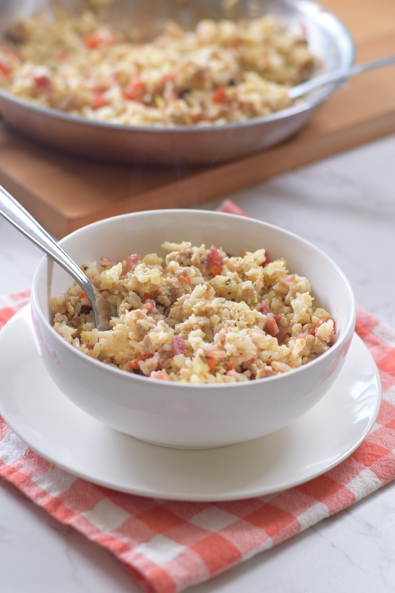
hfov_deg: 18.2
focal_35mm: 75
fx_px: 1234
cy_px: 296
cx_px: 198
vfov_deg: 27.0
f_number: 4
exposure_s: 1/80
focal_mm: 50
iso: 200
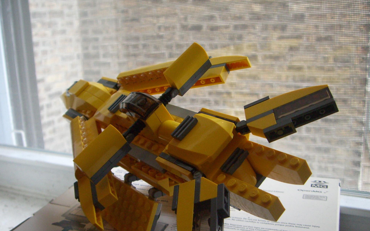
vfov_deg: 31.2
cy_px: 140
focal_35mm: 41
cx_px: 184
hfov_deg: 48.2
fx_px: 413
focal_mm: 6.2
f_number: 2.7
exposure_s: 1/80
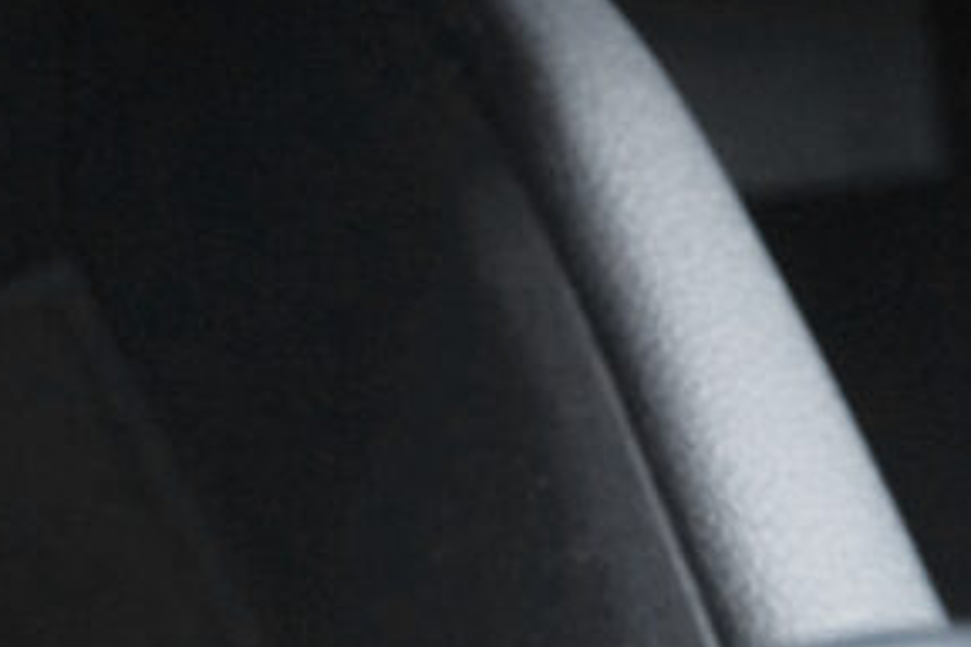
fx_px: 3452
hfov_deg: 14.5
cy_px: -399
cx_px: -664
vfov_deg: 10.3
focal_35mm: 128
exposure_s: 1/60
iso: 2500
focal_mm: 24.2
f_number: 8
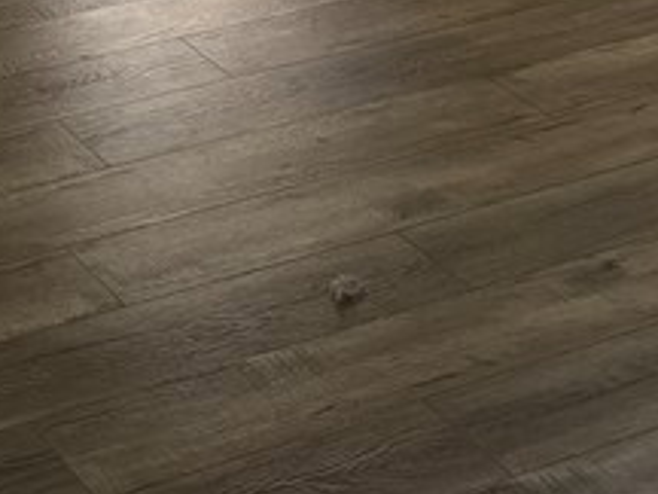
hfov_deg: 16.8
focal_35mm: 114
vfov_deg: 11.2
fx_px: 2167
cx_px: -21
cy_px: -625
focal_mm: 6.76
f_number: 1.78
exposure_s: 1/350
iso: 80
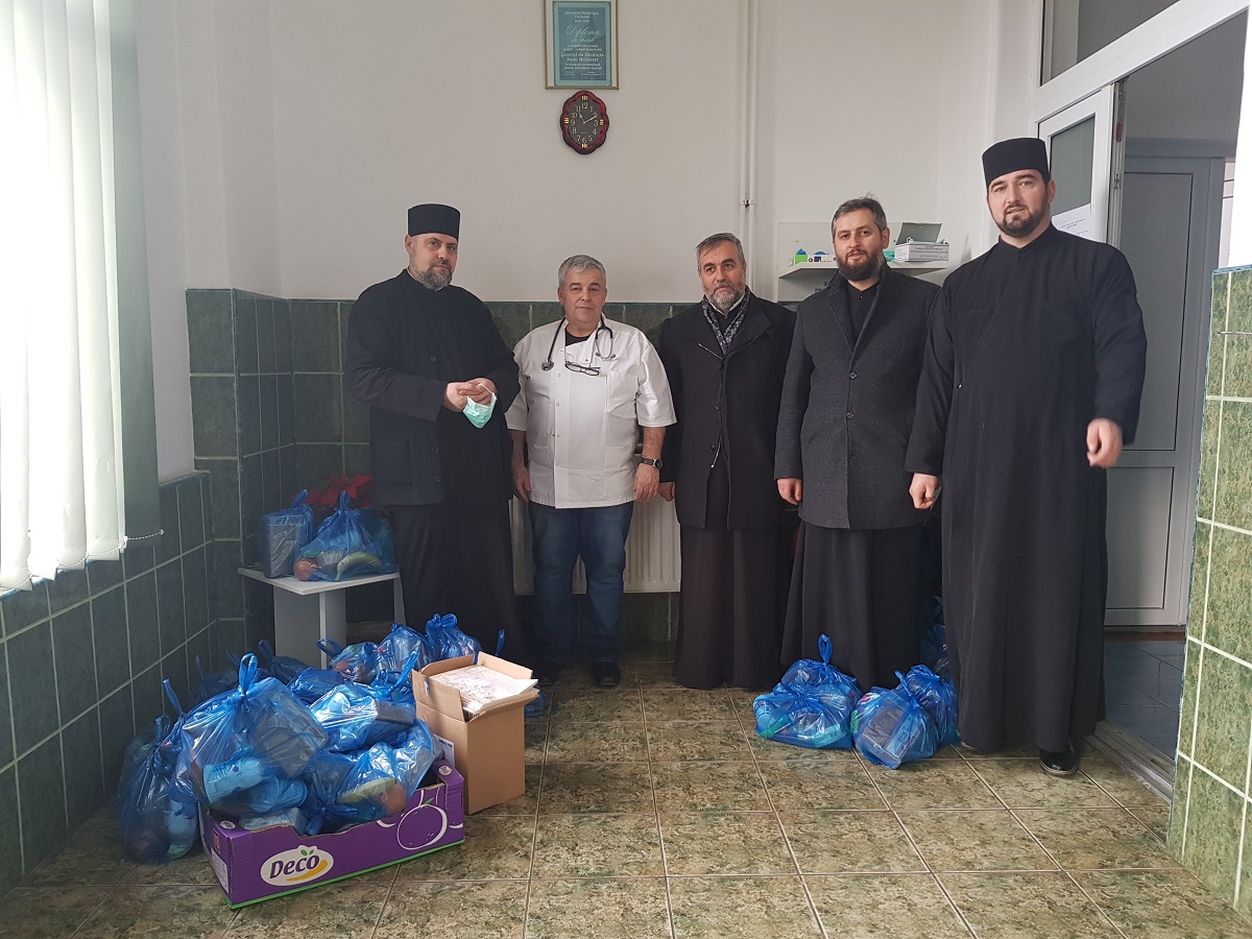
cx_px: 626
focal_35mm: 26
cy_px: 470
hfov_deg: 67.3
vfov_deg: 53.1
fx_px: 940
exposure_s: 1/50
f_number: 1.7
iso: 100
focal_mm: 4.3
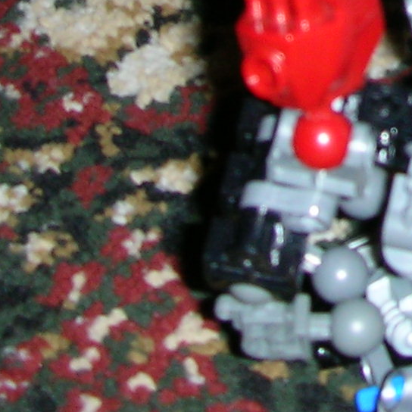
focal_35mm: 160
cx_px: 605
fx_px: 2154
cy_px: -311
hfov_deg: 10.6
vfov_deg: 10.3
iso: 50
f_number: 3
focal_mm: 5.8
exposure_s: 1/60.1
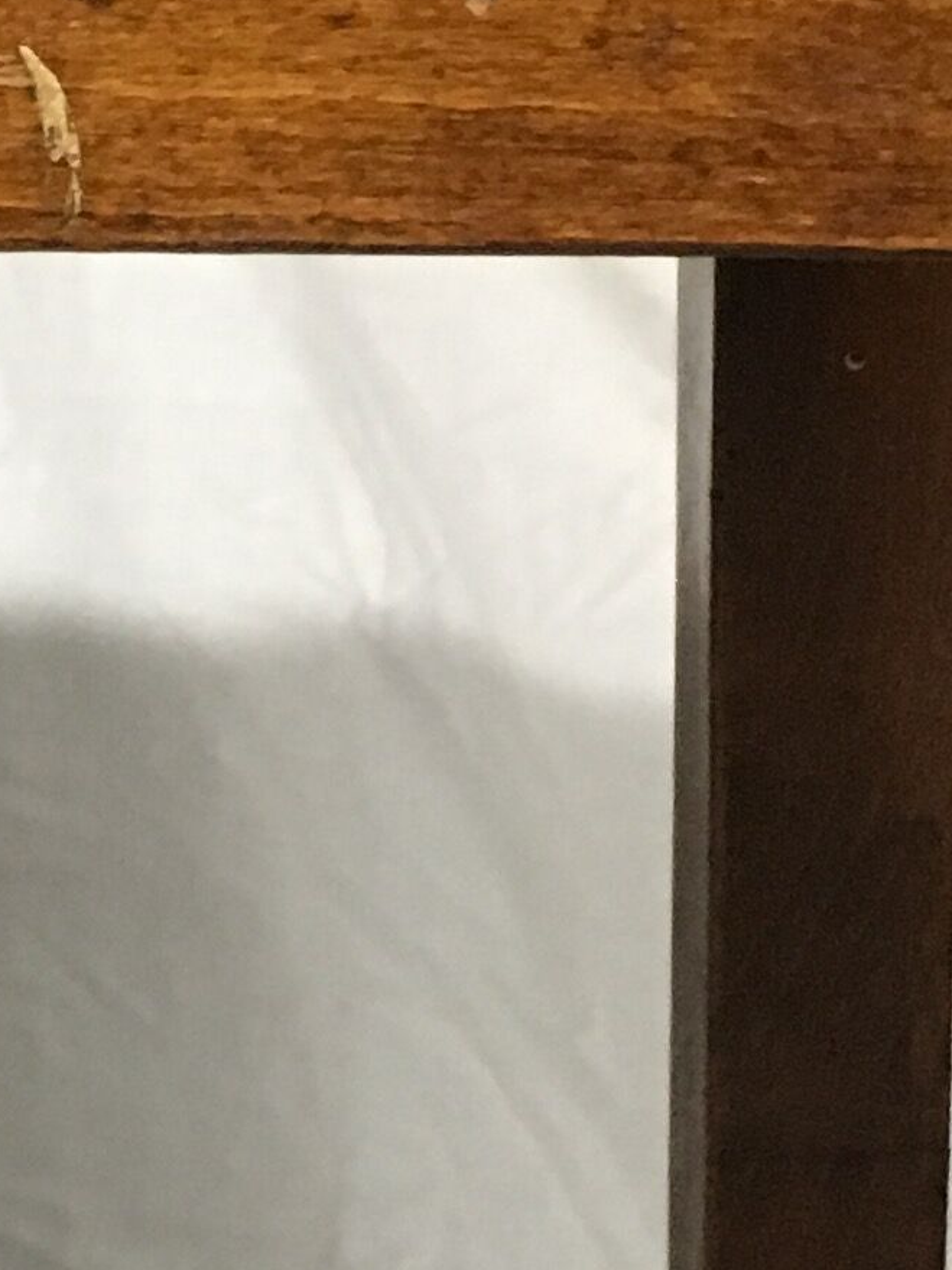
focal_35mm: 133
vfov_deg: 14.8
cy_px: 891
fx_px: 4878
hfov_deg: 11.0
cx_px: -53
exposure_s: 1/17
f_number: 2.2
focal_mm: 4.15
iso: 200
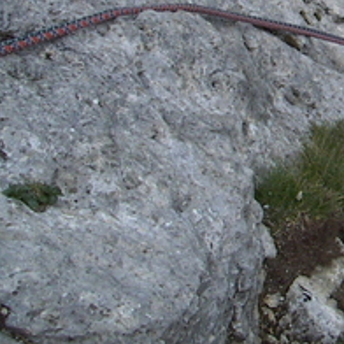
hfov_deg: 15.7
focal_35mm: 104
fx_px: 1169
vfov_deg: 16.6
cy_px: 58
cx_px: 483
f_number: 2.8
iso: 50
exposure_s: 1/400
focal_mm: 4.7
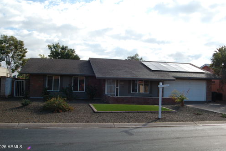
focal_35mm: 34
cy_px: 76
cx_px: 113
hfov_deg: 55.8
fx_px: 213
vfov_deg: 38.9
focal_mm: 22
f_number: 11
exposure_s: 1/500
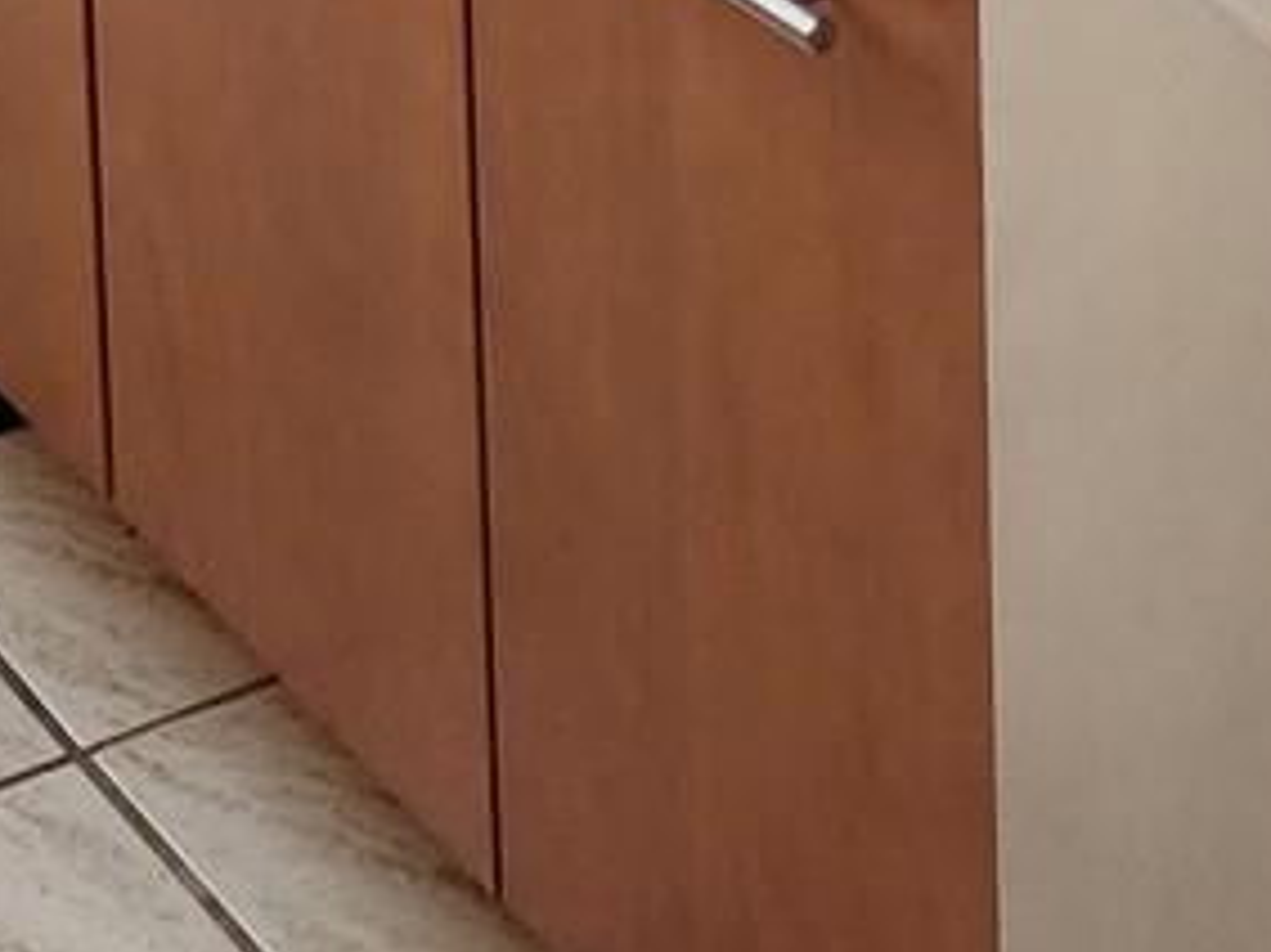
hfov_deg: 15.0
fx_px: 4771
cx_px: 1118
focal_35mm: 130
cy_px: -1450
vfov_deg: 9.8
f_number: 1.8
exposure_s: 1/120
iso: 250
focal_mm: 6.4
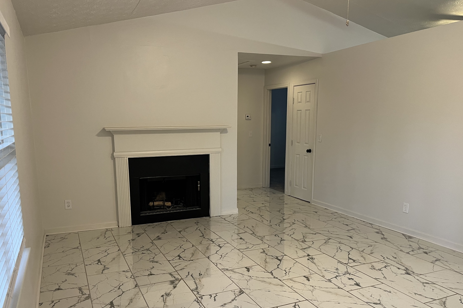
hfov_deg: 63.6
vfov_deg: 44.7
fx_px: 373
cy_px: 184
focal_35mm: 29
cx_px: 216
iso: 100
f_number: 1.6
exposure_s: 1/60
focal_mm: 5.1
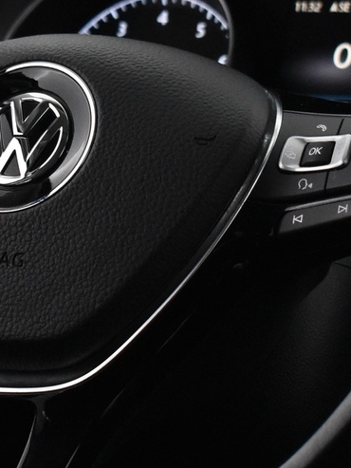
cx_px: 55
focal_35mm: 161
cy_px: 153
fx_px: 2176
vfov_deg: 12.3
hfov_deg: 9.2
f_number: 4.5
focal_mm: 34
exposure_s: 1/80
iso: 3200
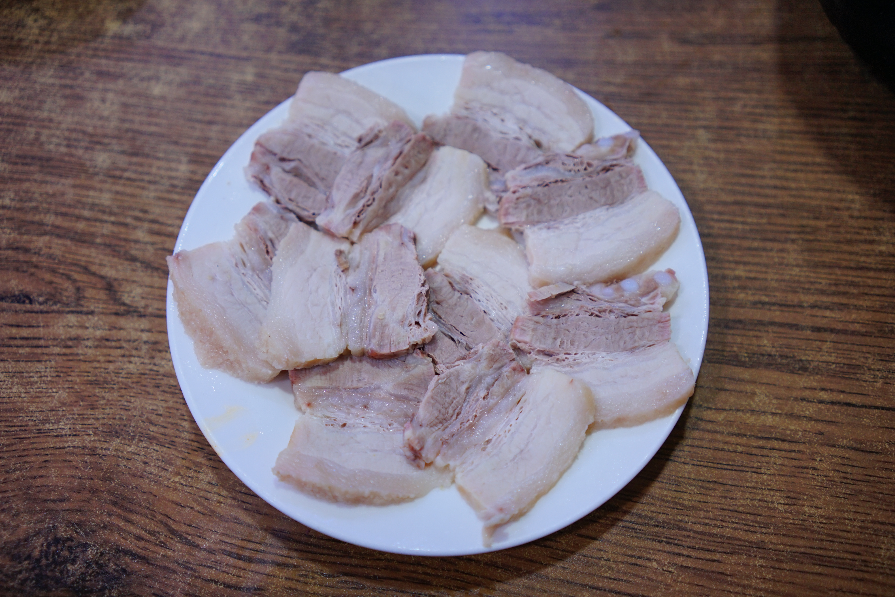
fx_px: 870
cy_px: 298
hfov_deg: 54.4
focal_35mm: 35
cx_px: 448
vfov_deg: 37.9
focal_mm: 35
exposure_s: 1/60
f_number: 2.8
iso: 320
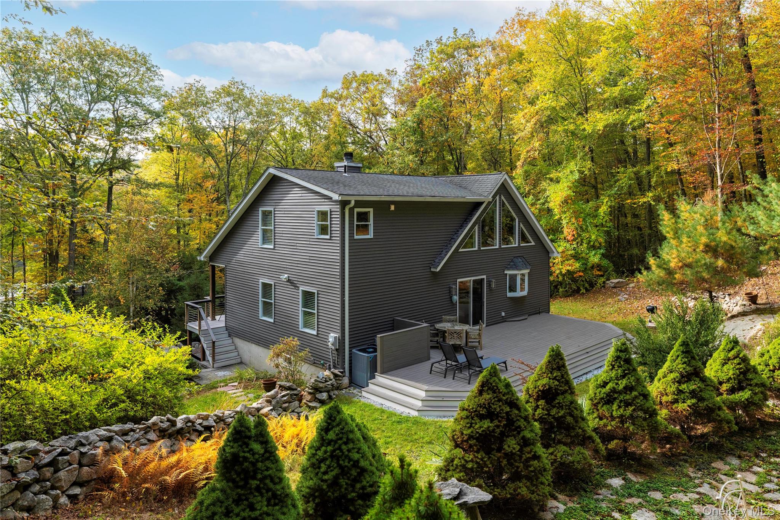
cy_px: 260
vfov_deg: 53.1
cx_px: 390
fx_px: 520
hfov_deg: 73.7
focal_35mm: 24
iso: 320
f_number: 8
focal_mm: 24
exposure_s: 1/640
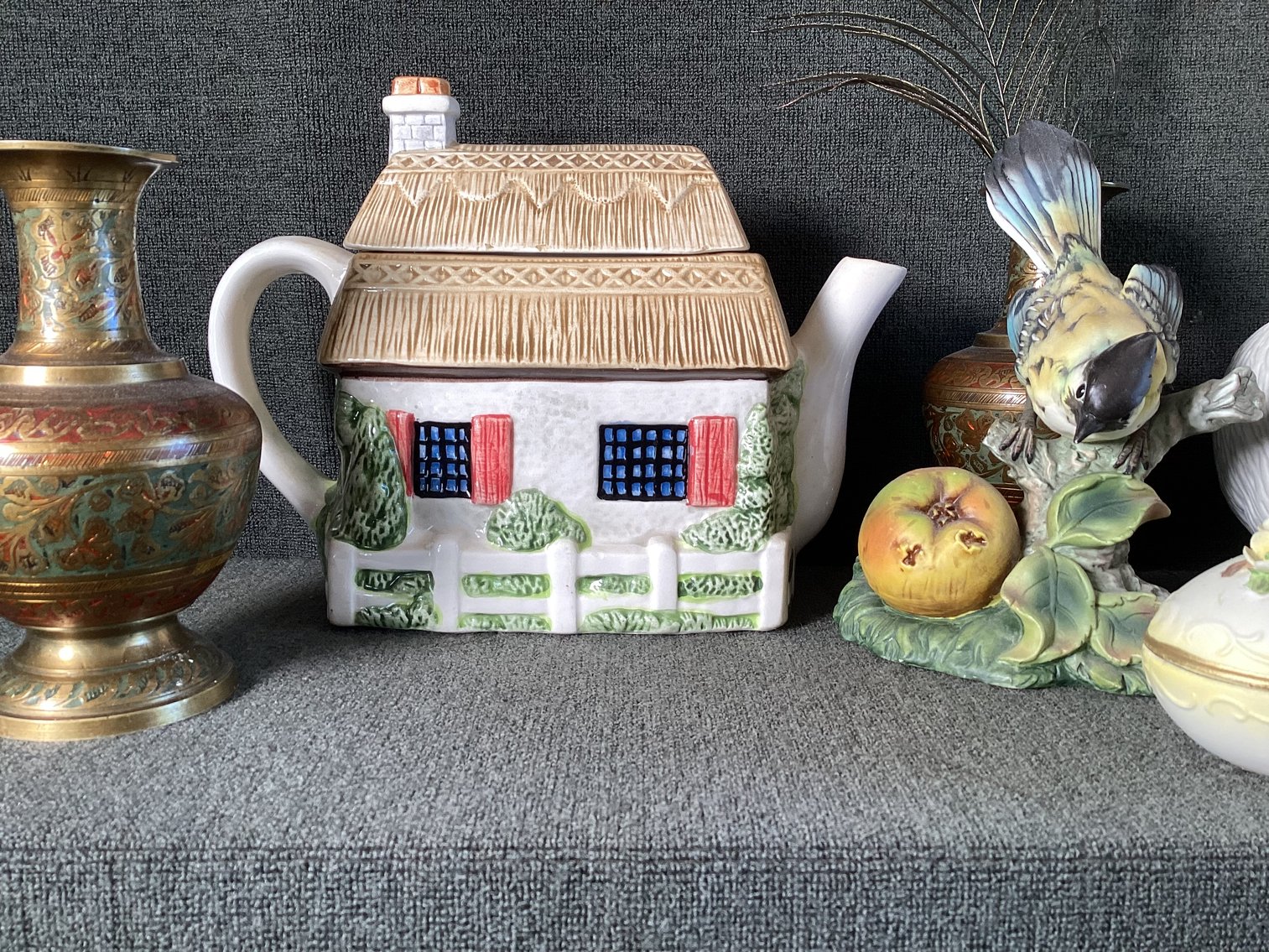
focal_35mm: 31
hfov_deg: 58.3
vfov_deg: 45.4
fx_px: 1137
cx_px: 634
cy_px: 476
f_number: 2.4
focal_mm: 3.3
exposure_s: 1/60
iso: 64
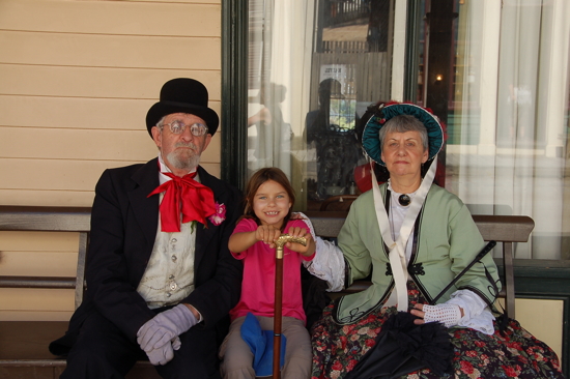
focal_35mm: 48
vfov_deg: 28.0
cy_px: 190
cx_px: 285
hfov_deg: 41.1
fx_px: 760
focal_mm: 32
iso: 200
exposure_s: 1/160
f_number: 6.3
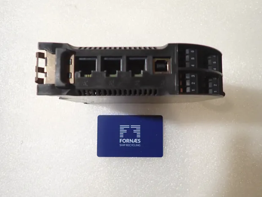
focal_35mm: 25
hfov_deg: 69.4
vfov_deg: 54.9
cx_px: 131
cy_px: 98
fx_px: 189
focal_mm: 4.5
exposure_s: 1/60
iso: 200
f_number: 2
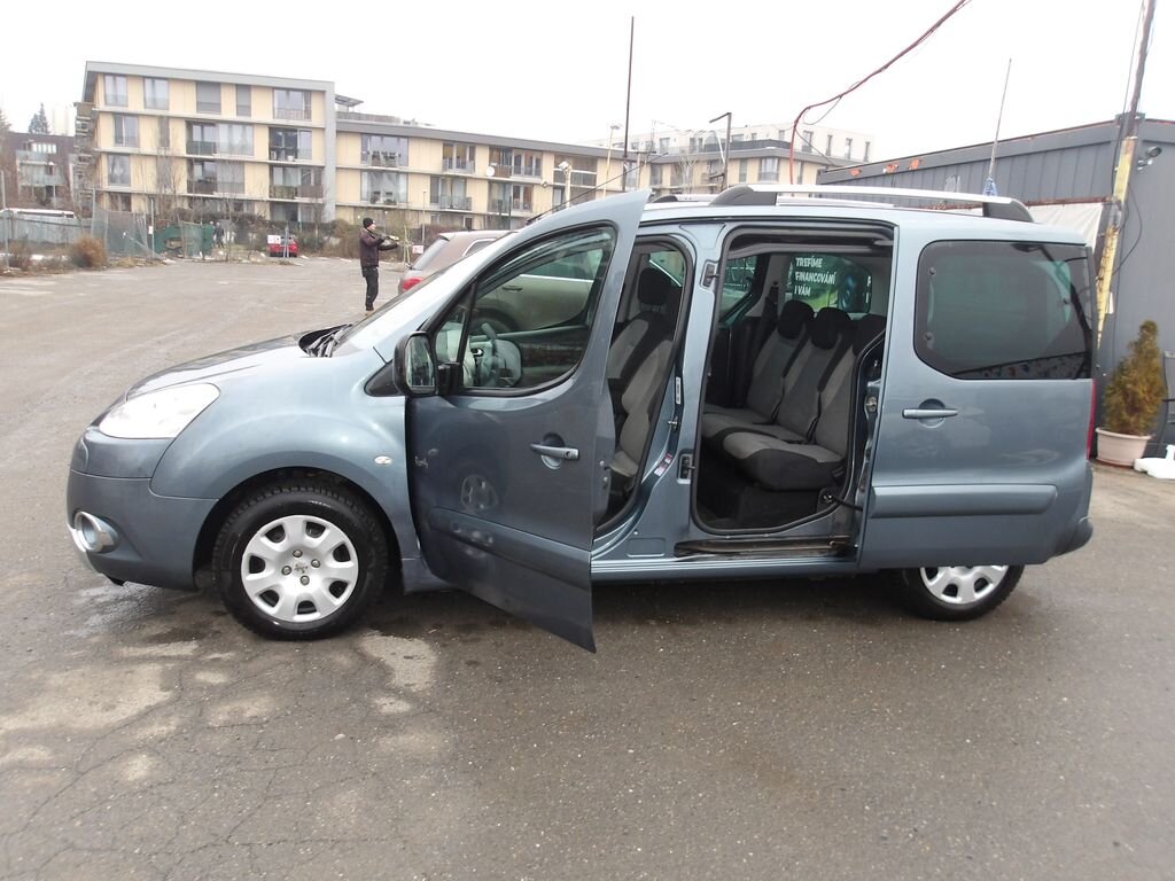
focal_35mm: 27
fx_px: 916
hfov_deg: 65.3
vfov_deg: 51.4
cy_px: 440
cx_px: 588
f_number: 3
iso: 164
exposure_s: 1/30
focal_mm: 4.9
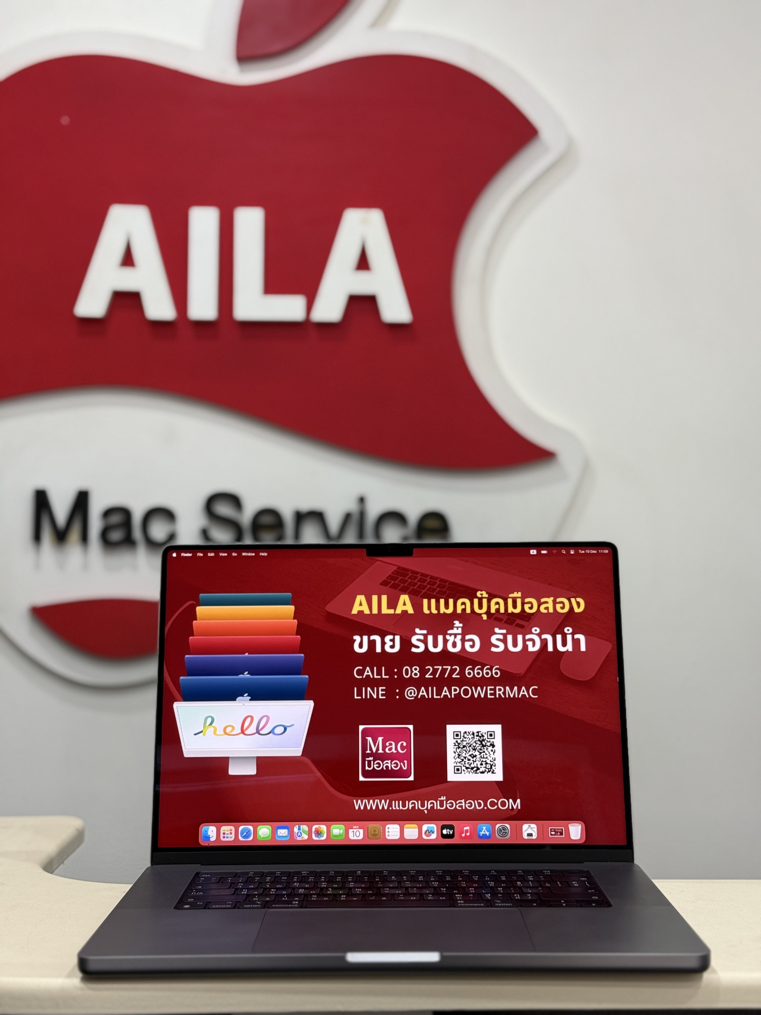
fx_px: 1407
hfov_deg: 30.3
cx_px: 380
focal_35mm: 48
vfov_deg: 39.7
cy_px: 508
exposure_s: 1/60
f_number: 1.78
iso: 200
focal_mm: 6.76
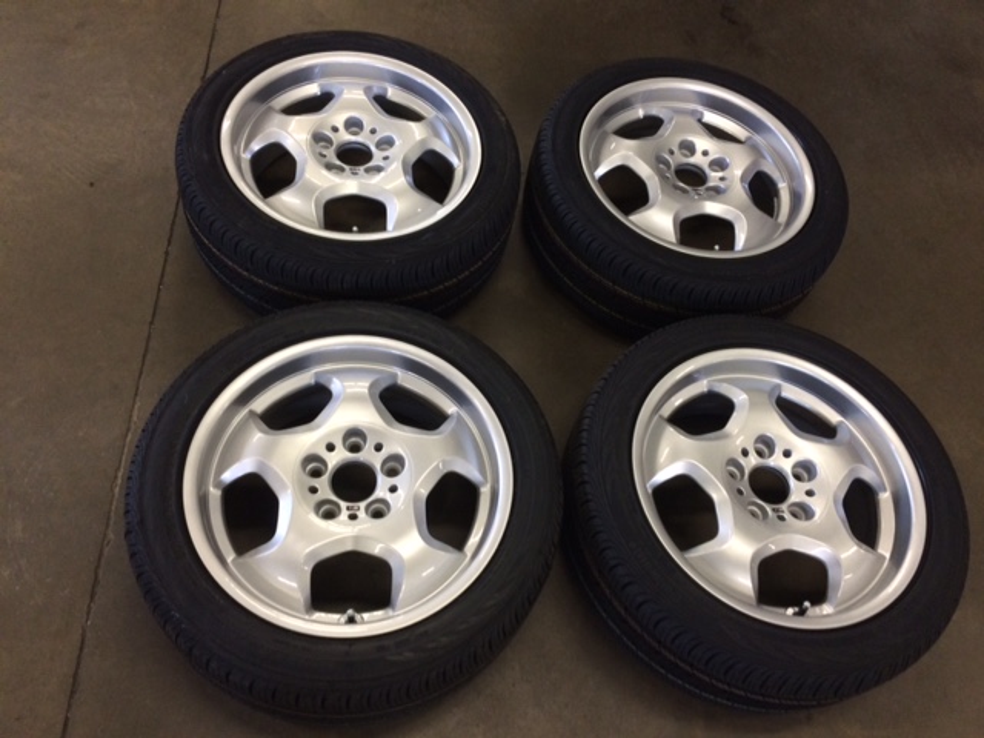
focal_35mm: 29
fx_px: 824
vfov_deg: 48.2
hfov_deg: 61.7
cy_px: 369
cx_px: 492
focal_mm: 4.15
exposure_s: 1/30
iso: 160
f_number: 2.2
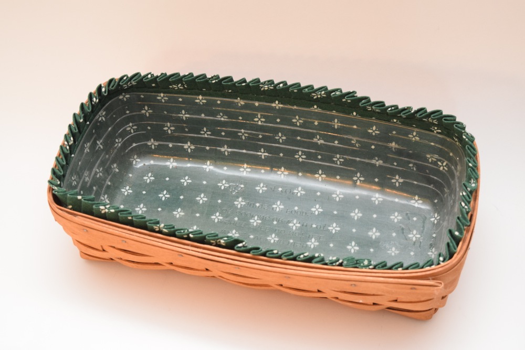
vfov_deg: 21.6
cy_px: 175
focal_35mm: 63
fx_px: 919
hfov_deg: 31.9
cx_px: 262
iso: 2200
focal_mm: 42
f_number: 5
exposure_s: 1/60
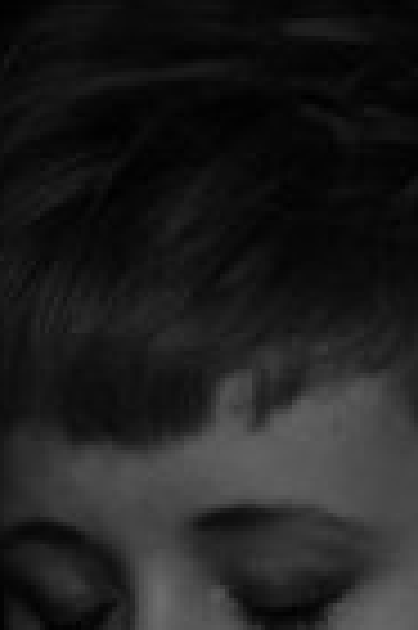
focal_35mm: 1056
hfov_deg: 1.3
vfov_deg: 2.0
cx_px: 285
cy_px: 1136
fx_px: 18436
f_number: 5.6
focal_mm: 180
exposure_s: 1/320
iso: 1600
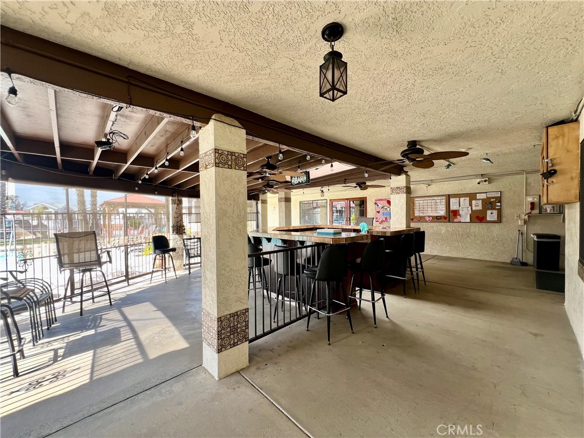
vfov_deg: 89.9
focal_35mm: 13
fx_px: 219
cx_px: 292
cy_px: 219
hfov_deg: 106.2
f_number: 1.8
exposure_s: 1/99
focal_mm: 1.57
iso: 50
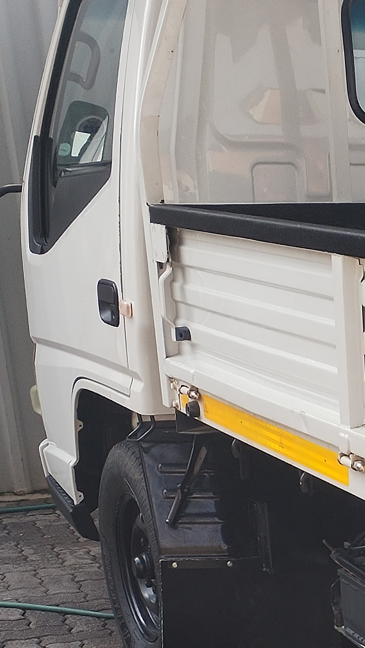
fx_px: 1548
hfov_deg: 12.0
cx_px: 735
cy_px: 607
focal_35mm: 90
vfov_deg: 22.9
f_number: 1.8
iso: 120
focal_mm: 4.75
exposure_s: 1/372
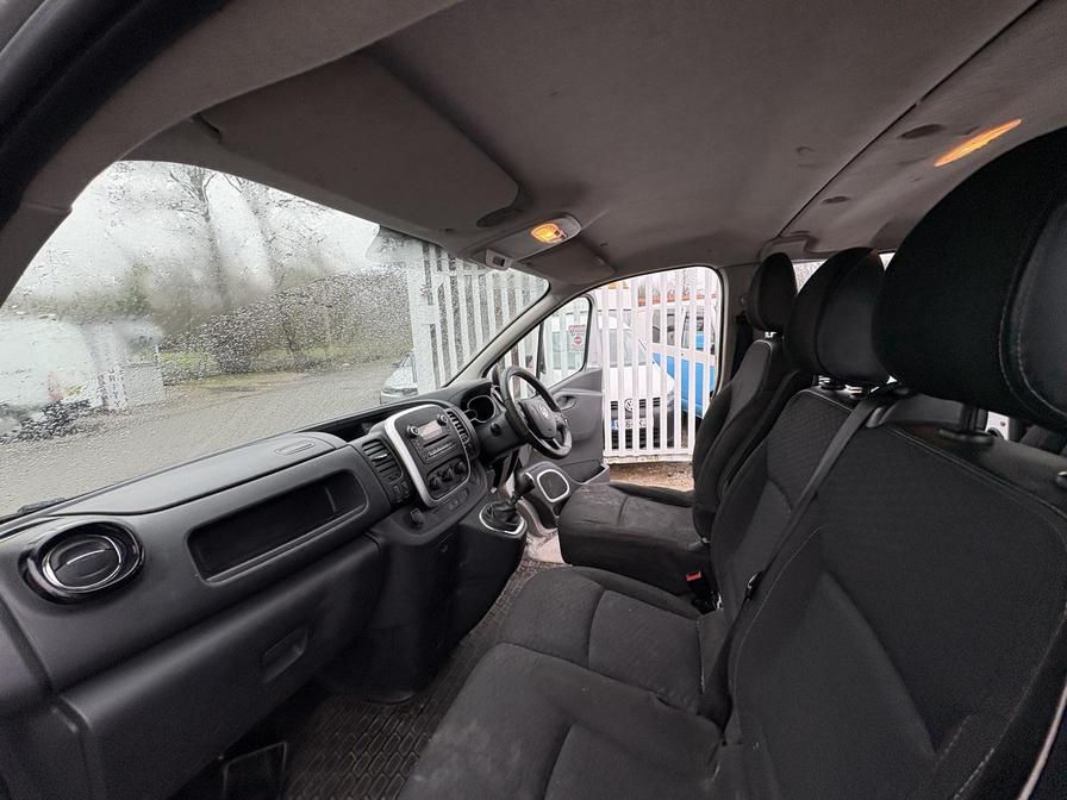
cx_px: 534
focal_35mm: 14
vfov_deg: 85.7
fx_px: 432
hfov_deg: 102.1
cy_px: 400
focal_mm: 2.22
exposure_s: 1/99
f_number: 2.2
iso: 125
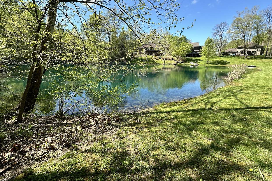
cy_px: 80
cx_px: 137
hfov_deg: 100.4
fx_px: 113
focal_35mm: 15
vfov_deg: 77.0
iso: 40
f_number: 2.2
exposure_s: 1/662
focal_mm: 2.22
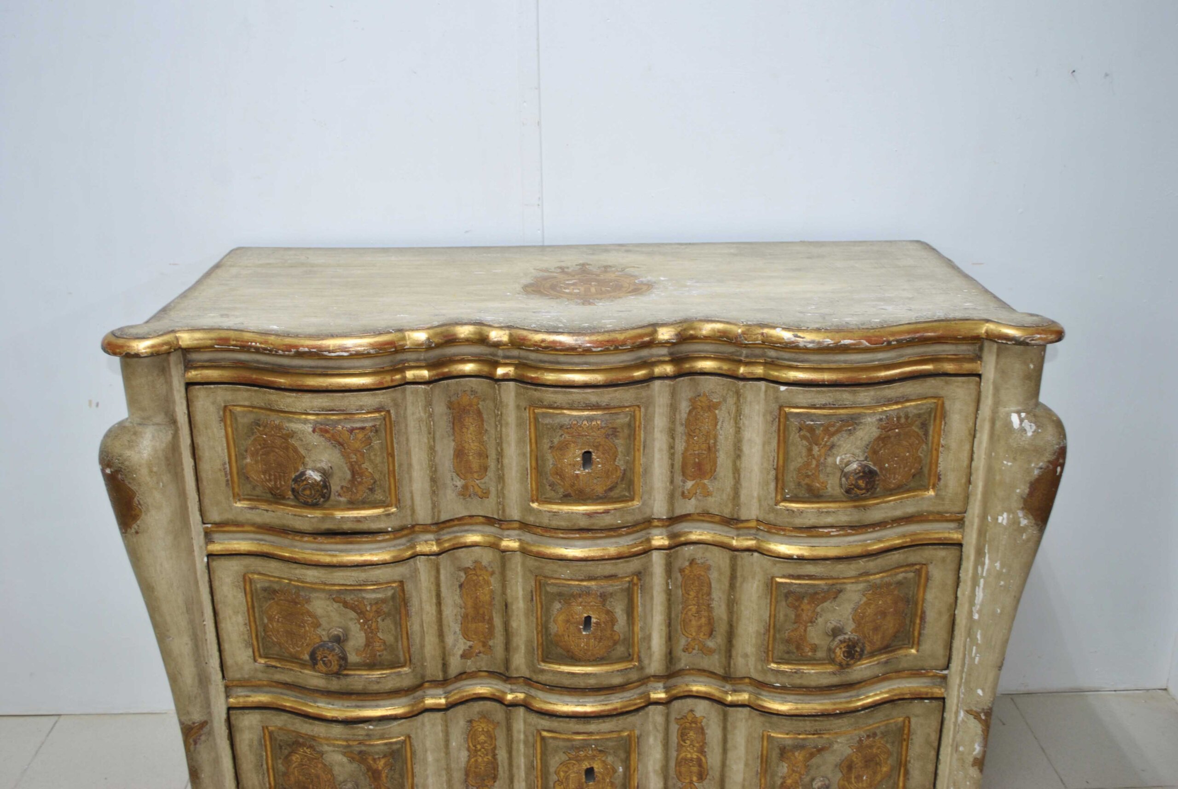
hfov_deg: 53.1
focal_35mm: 36
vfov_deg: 37.0
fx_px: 1179
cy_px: 394
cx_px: 589
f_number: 4
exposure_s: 1/13
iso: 200
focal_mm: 24
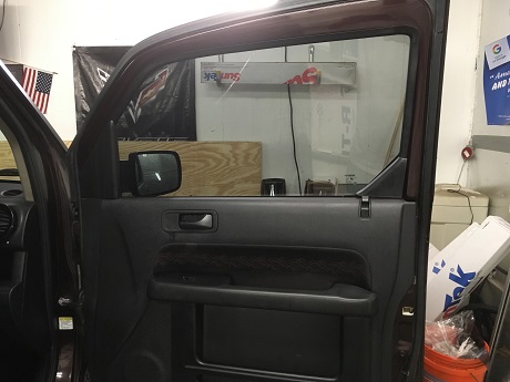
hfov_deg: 61.7
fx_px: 427
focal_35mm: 29
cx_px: 255
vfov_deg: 48.2
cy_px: 191
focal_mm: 4.15
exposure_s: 1/30
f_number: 2.2
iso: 160
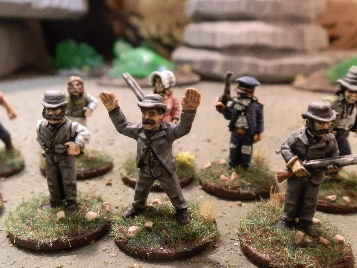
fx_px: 351
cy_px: 155
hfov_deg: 54.0
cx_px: 177
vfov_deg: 41.7
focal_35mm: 34
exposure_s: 1/30
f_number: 3.1
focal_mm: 5
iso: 400
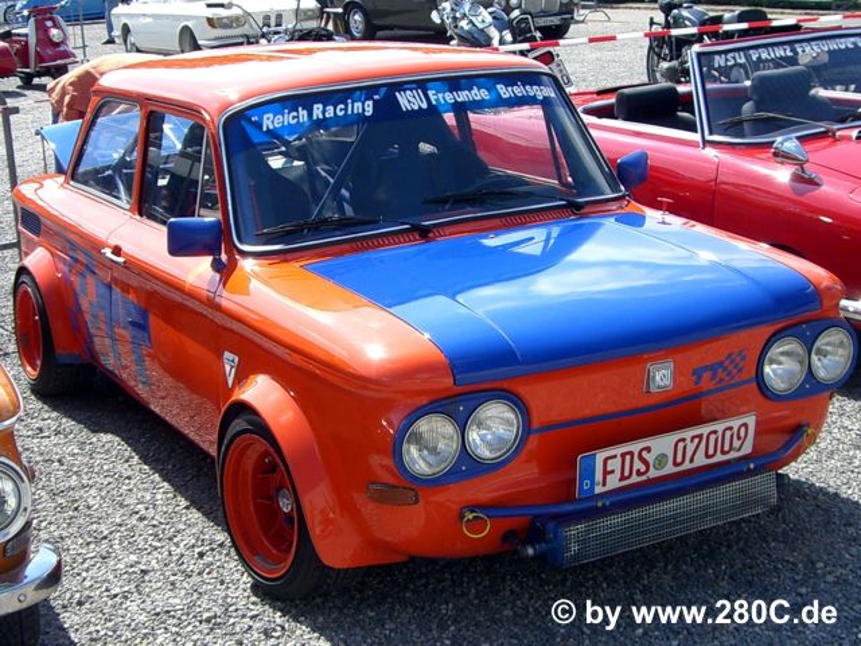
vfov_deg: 37.7
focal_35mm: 38
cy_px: 323
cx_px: 430
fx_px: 945
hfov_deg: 49.0
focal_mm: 6.2
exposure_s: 1/400
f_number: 4.3
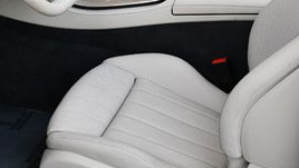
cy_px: 19
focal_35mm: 90
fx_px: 714
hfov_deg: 23.7
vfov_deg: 13.4
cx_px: 141
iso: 320
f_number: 5.6
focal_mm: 18
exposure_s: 1/250
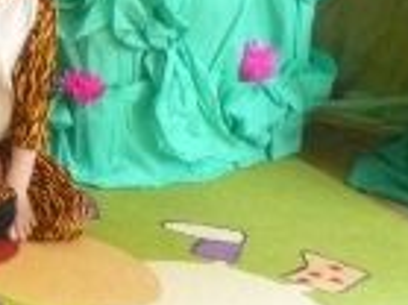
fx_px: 1931
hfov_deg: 10.9
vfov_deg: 9.0
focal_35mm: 164
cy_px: -32
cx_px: -420
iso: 400
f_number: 2.8
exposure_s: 1/20
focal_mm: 6.4
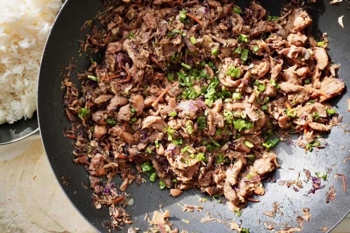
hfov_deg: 61.9
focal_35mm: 30
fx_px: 292
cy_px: 116
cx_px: 175
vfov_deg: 43.6
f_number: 5.6
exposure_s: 1/2000
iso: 2500
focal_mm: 20
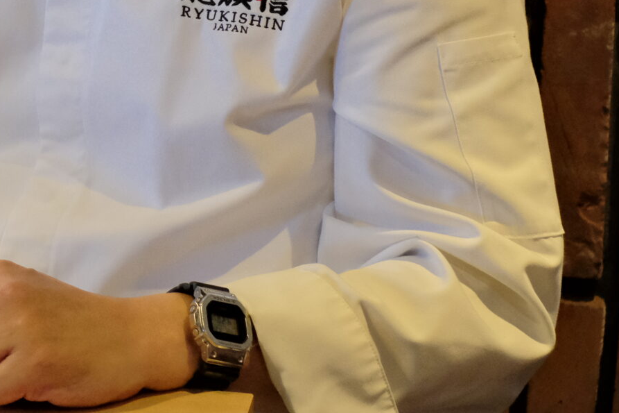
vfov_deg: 8.9
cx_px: -51
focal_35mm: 152
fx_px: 2613
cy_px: -116
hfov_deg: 13.3
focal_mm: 35
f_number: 4
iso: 4000
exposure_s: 1/240
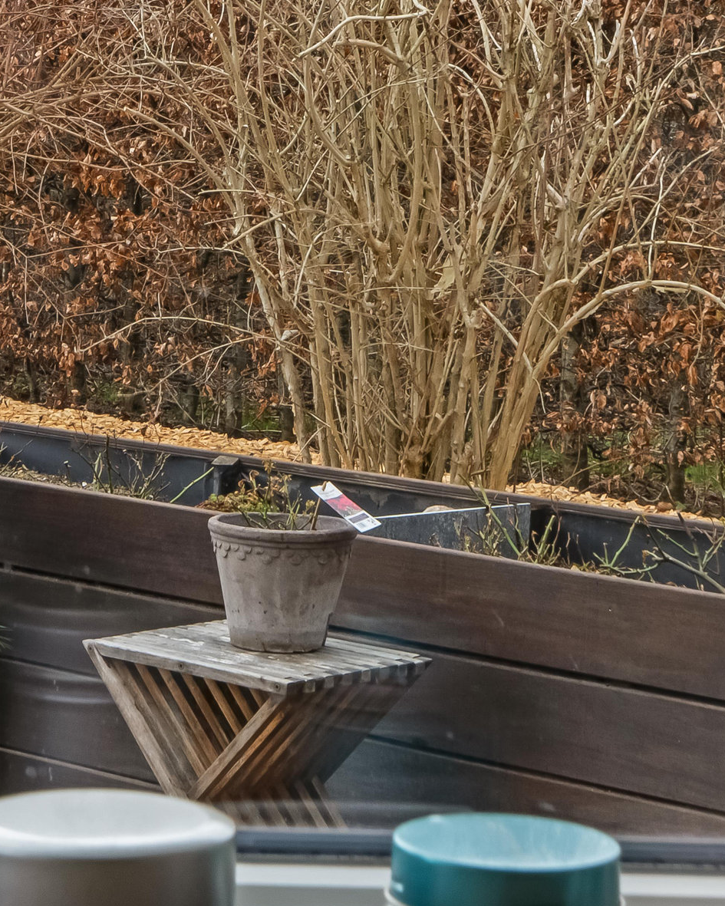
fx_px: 3325
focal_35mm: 124
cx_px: 38
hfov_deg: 12.3
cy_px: 221
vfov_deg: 15.4
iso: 100
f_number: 22
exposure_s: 1/3
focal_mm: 35
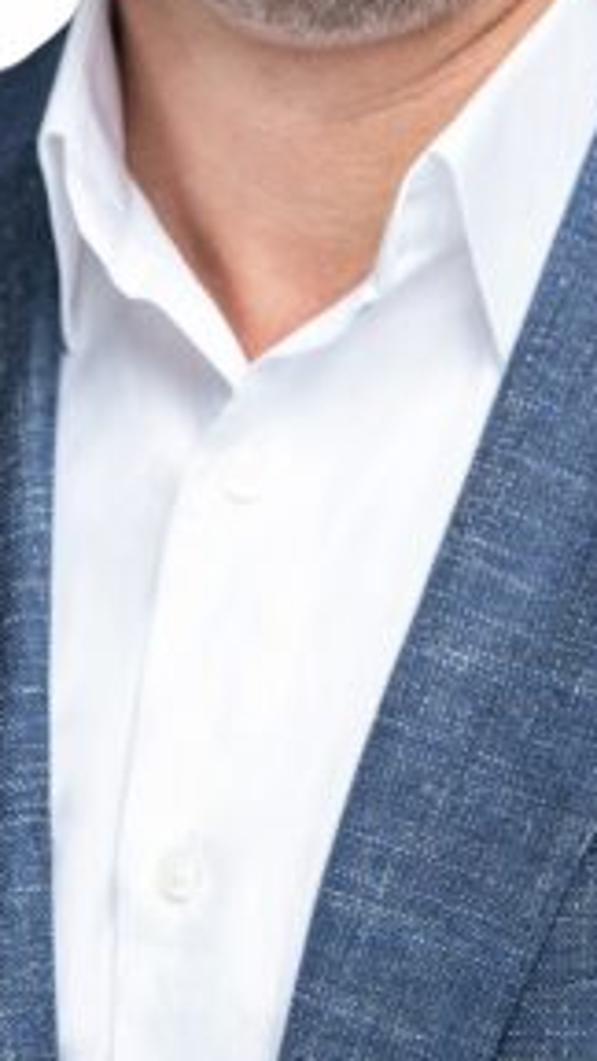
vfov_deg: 6.3
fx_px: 9653
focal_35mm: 343
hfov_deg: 3.5
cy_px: 416
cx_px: 341
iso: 250
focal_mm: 92
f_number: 5
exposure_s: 1/160
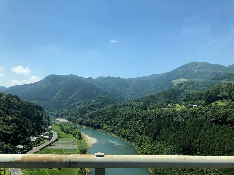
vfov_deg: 49.7
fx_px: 189
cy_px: 88
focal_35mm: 28
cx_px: 117
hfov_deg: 63.4
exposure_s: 1/1200
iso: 20
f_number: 1.8
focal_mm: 3.99
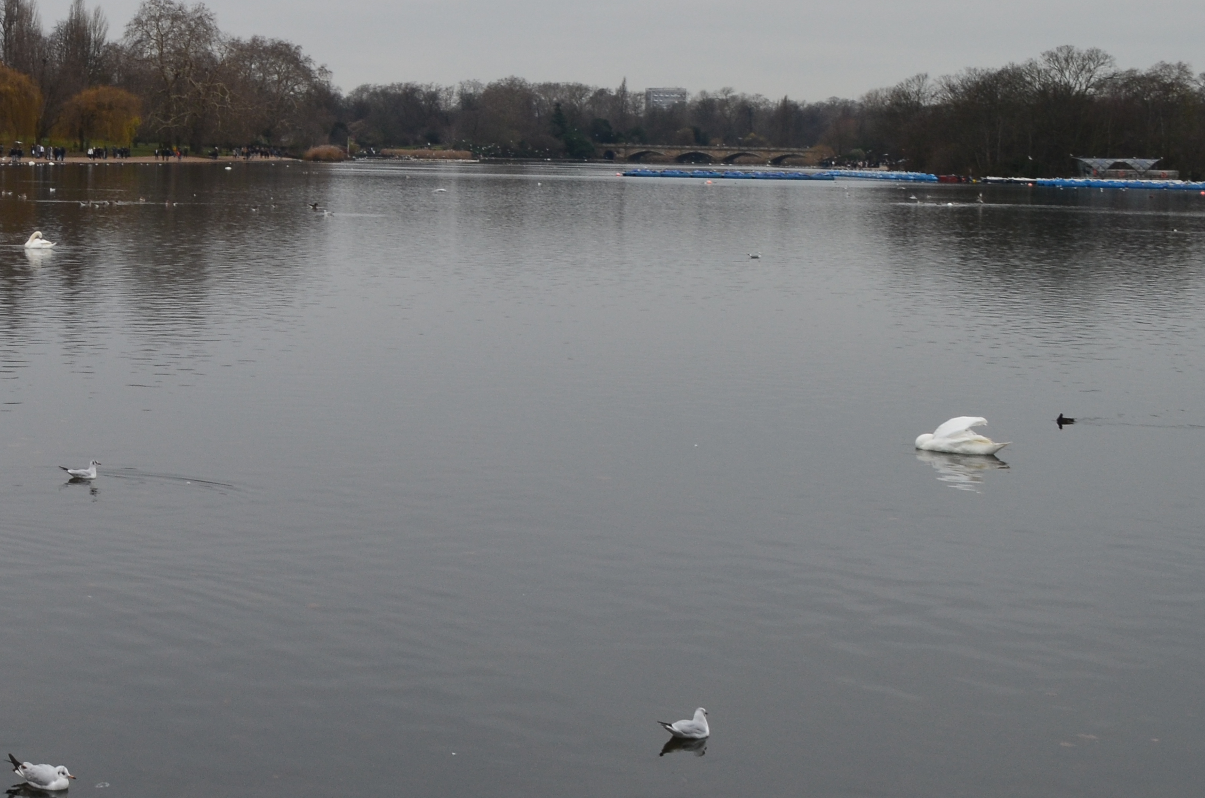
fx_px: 2405
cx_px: -70
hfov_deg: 26.3
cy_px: 129
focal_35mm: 72
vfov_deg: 18.6
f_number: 10
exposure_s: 1/60
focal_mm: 22
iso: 360
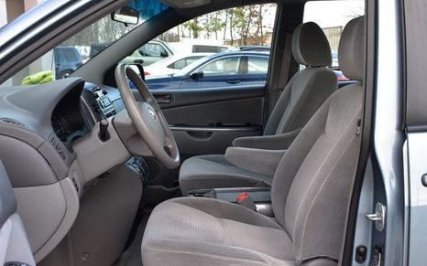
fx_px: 489
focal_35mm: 42
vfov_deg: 30.5
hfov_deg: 47.2
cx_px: 212
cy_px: 133
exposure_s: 1/25
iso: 400
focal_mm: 20
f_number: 7.1
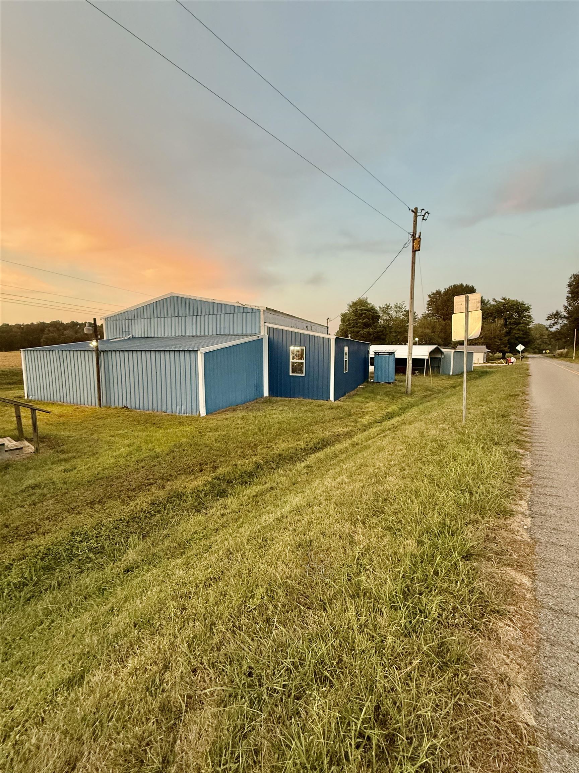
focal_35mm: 14
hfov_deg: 85.7
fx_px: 312
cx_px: 290
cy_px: 386
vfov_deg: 102.1
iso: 250
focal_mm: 2.22
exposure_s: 1/99
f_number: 2.2
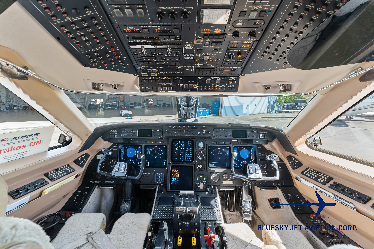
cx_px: 187
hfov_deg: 104.3
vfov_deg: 81.2
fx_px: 145
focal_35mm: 14
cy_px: 124
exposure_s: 1/25
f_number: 10
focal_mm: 14
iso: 2000
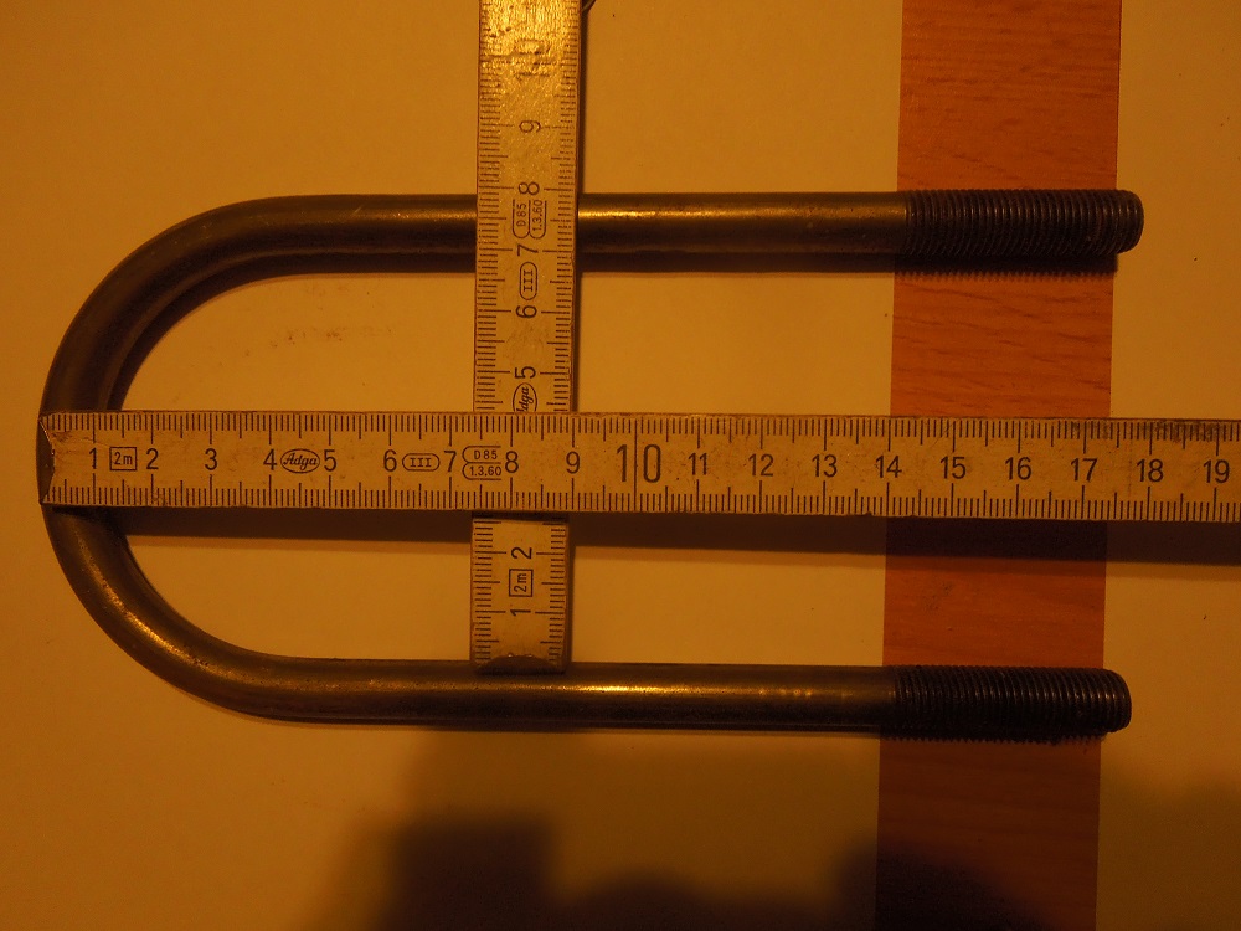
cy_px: 466
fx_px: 896
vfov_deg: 54.9
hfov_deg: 69.4
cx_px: 620
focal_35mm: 25
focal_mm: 4.5
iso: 400
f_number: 3.3
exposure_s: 1/25
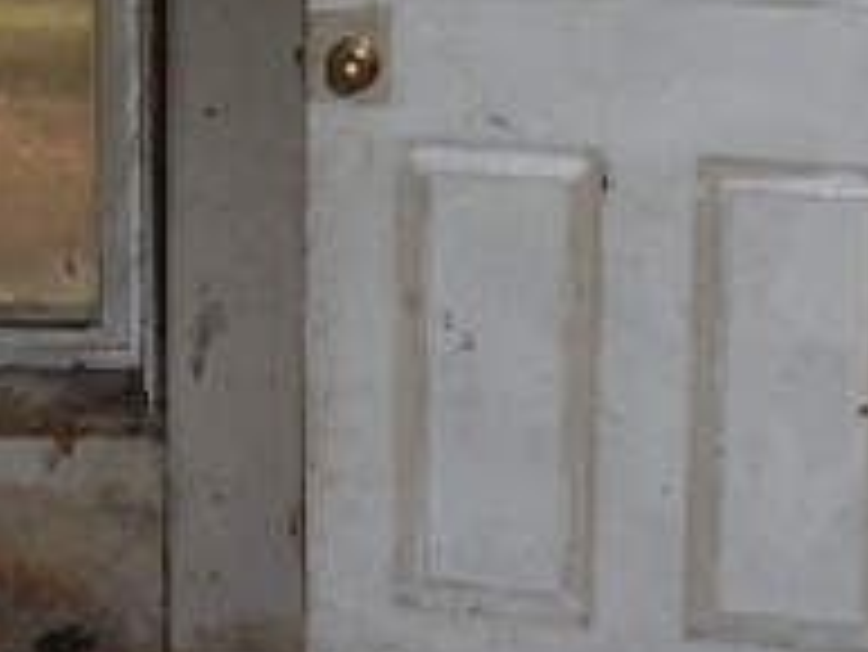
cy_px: -220
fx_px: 2158
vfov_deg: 16.2
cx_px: 121
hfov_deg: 22.3
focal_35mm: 86
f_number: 3.5
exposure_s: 1/25
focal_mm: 4.6
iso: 220
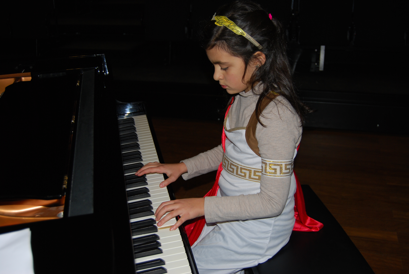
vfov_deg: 34.3
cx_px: 204
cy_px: 137
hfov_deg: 49.5
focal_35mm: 39
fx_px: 444
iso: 200
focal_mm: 26
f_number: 4
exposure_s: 1/60
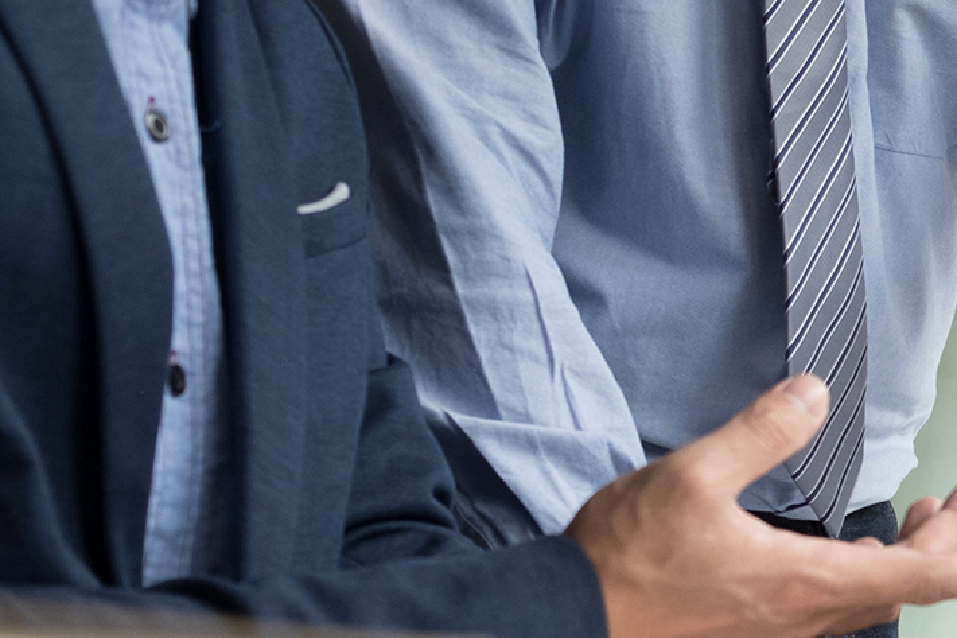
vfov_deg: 17.1
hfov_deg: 23.5
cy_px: 775
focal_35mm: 76
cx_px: 1256
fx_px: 2020
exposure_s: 1/125
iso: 500
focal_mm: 18
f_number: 3.6
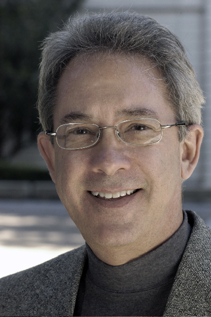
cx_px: 106
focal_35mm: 105
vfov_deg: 19.5
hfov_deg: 13.0
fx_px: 924
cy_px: 158
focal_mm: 70
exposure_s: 1/180
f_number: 7.1
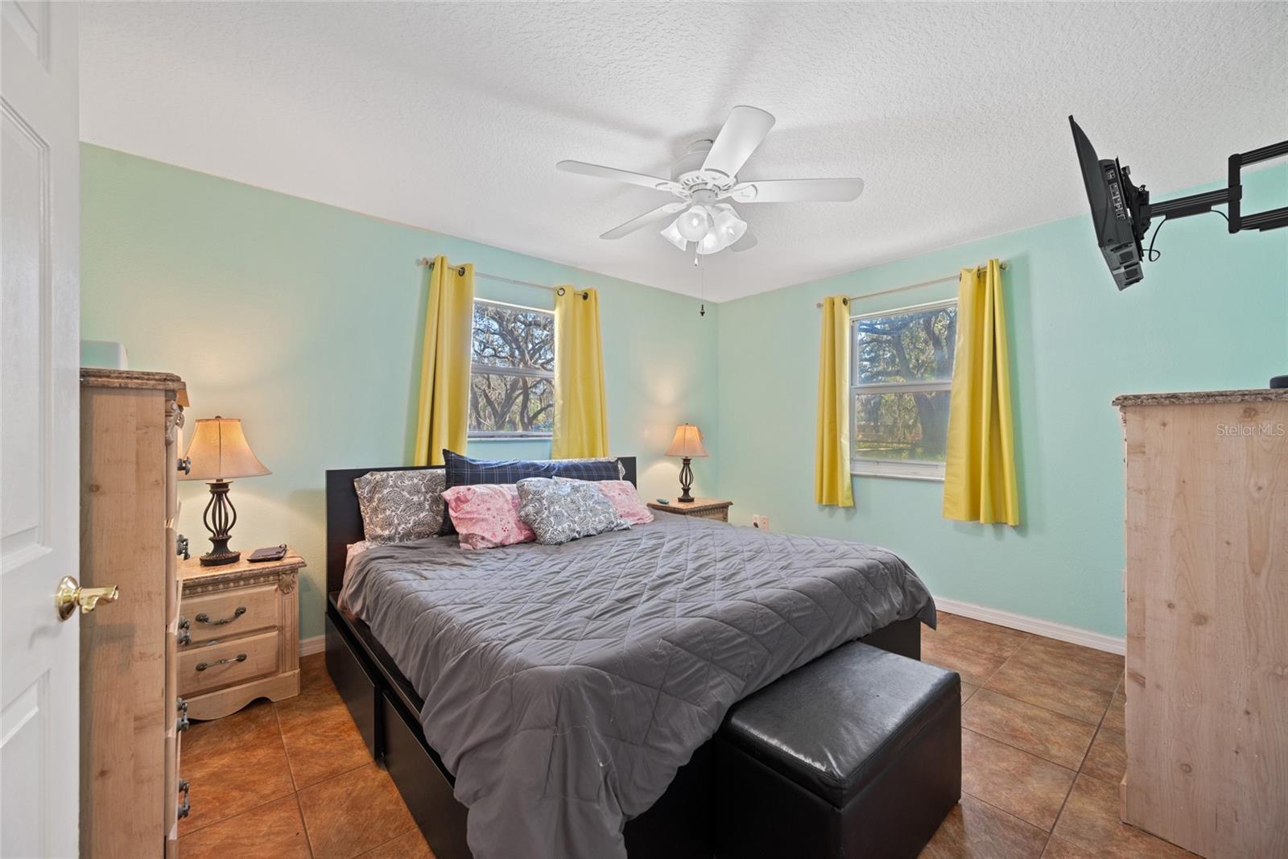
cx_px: 644
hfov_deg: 104.2
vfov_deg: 81.2
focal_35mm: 14
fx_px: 501
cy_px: 430
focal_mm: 14
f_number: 6.3
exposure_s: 1/2
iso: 250
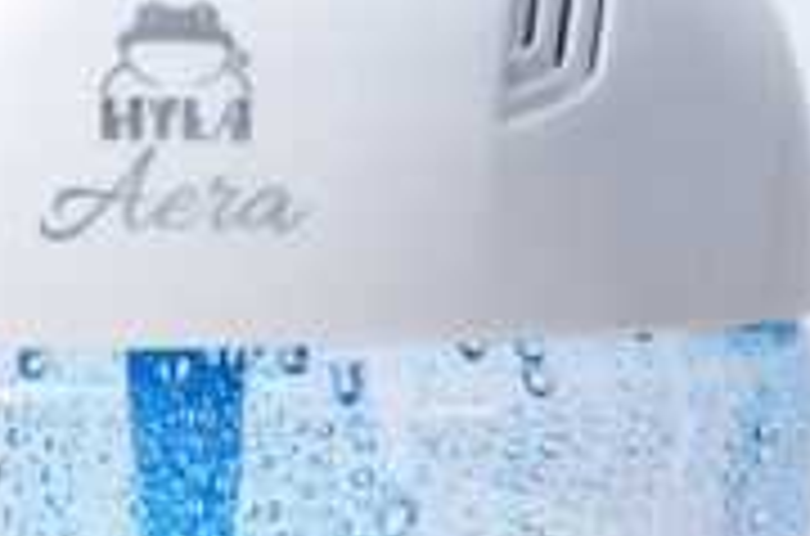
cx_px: 184
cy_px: 509
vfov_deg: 1.5
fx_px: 19995
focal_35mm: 891
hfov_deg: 2.3
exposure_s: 1/125
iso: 200
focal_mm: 200
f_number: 14
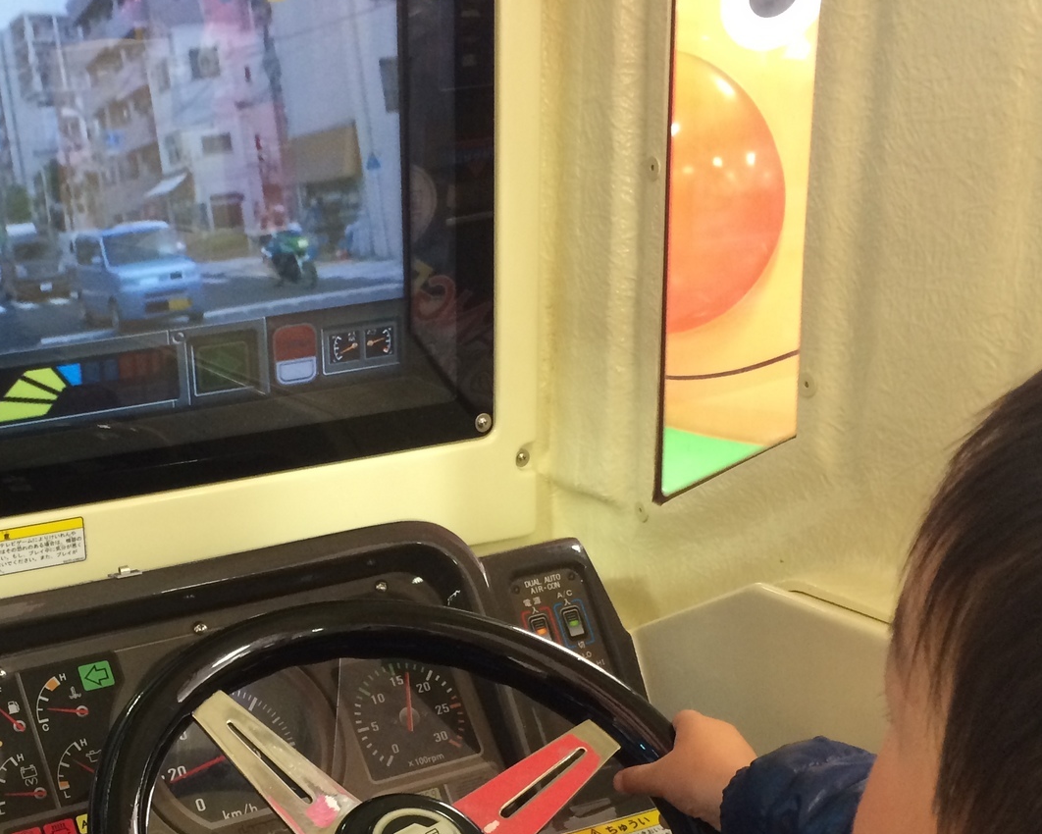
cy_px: 662
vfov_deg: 27.6
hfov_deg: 34.1
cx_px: 278
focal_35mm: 54
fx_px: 1666
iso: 160
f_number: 2.2
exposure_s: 1/30
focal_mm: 4.12
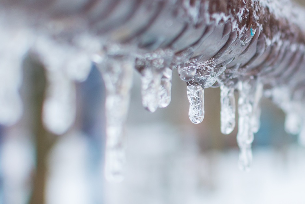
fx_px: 602
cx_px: 193
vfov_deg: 19.2
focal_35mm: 71
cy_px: 103
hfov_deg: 28.3
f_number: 3.2
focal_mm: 35
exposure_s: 1/250
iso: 100
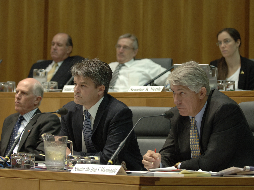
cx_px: 132
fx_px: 1027
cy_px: 95
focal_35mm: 140
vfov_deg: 10.6
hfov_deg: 14.1
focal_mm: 86
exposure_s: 1/60
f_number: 2.8
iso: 500
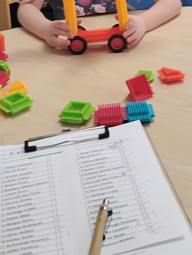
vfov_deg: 29.9
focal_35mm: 59
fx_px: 435
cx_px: 146
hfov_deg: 24.6
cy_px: -12
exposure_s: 1/60
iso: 800
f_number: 1.8
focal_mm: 4.26
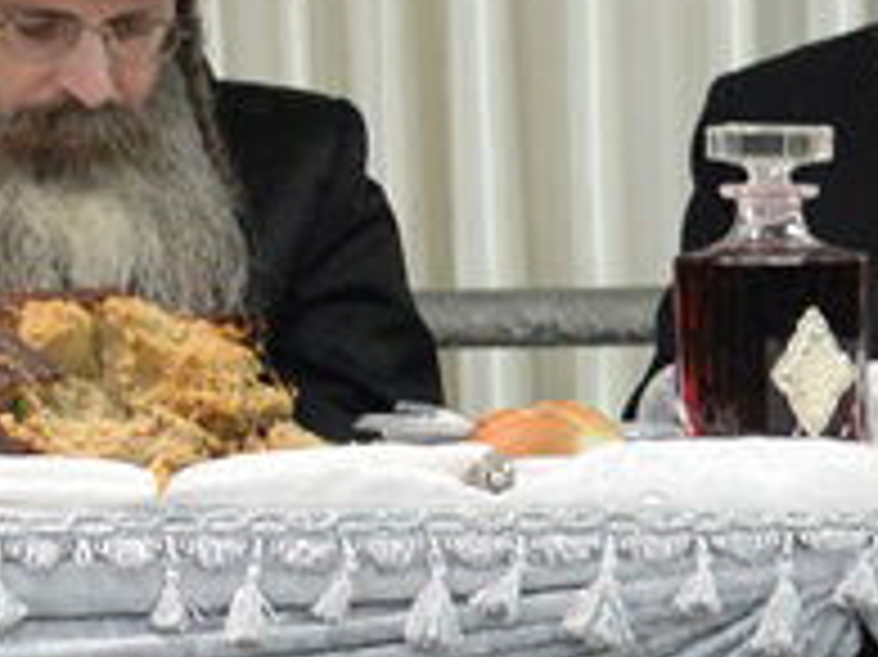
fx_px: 11204
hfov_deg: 4.4
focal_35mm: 442
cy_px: 18
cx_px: -1306
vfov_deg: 3.4
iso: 2500
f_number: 6.3
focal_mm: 70
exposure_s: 1/80
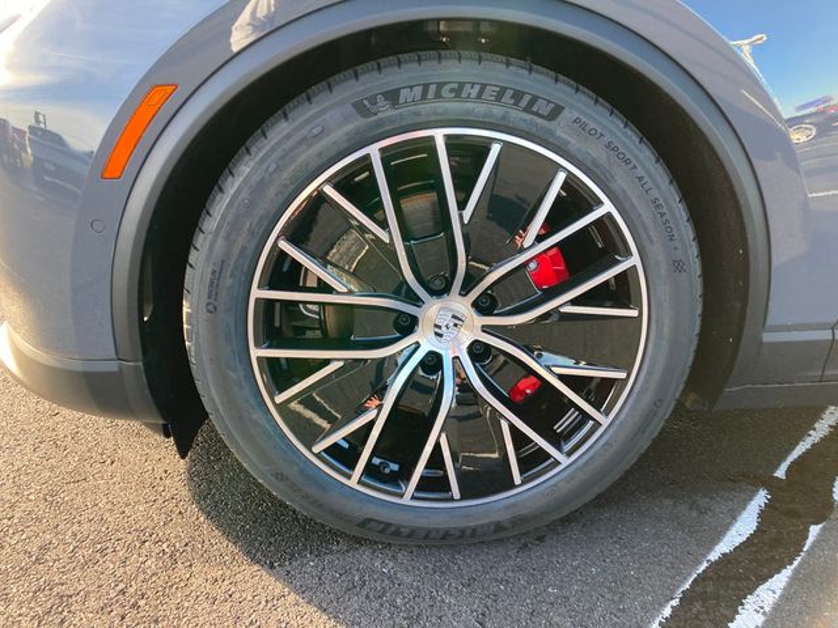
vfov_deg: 49.7
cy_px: 314
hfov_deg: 63.4
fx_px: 678
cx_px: 419
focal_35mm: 28
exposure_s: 1/121
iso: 25
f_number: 1.8
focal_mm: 3.99
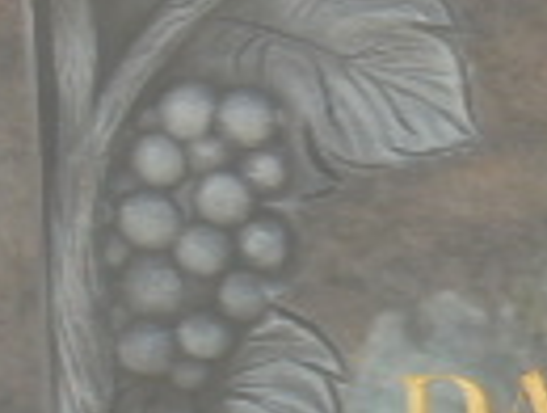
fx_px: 4971
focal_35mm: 314
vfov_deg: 4.7
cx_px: 686
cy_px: 88
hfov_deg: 6.3
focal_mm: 11.5
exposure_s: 1/100
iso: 100
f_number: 5.6
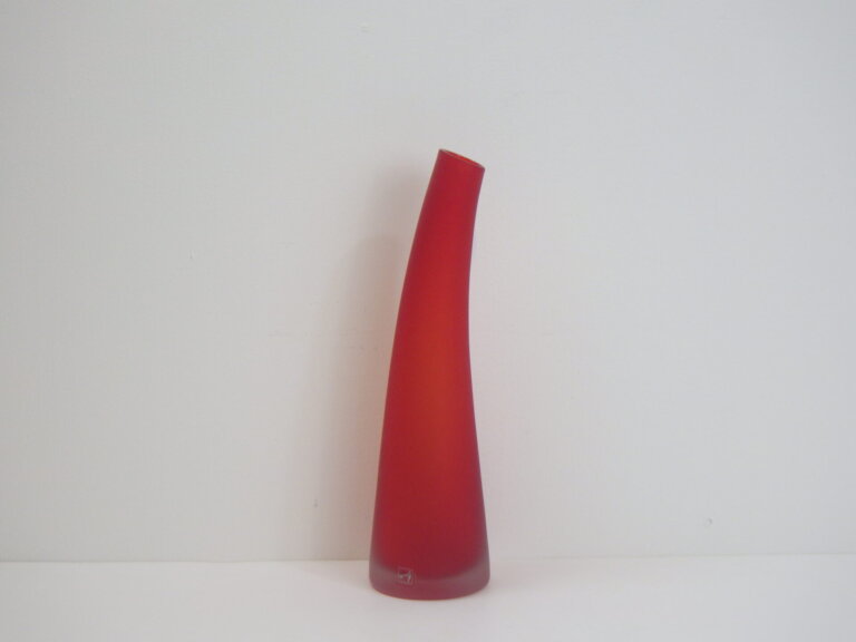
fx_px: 1904
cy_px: 321
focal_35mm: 77
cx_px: 428
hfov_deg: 25.3
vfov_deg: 19.1
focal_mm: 13.7
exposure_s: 1/30
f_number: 4.8
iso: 125
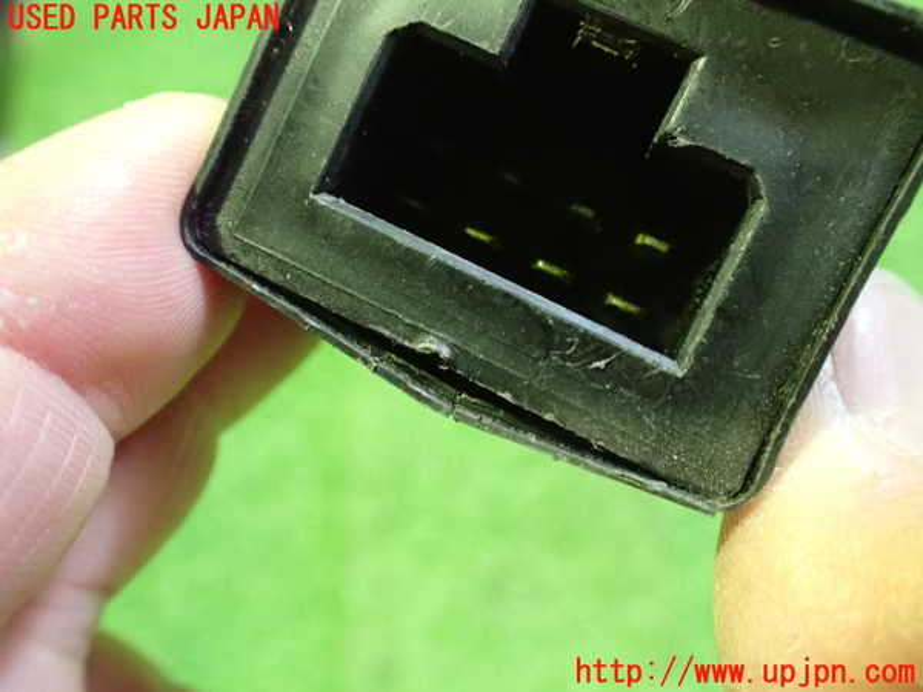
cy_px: 346
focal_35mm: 30
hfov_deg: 60.0
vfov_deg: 46.8
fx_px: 800
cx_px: 462
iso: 1600
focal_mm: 5.4
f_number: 2.3
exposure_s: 1/30
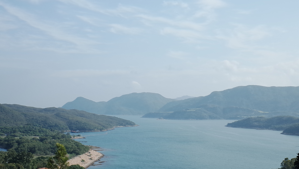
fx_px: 523
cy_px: 36
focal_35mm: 66
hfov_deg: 31.9
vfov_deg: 18.1
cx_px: 164
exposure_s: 1/60
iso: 100
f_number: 8
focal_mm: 18.3
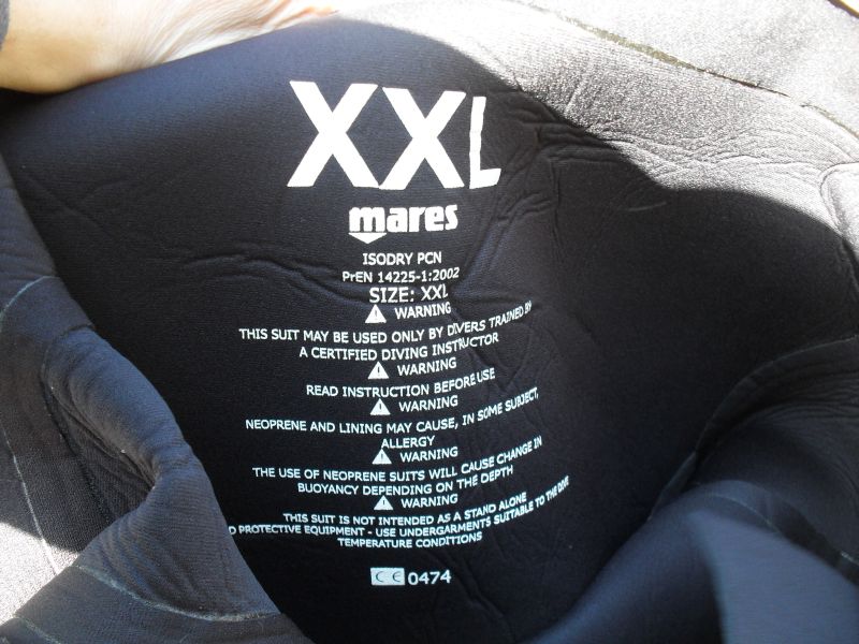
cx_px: 430
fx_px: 943
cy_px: 322
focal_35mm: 38
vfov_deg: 37.7
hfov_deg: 49.0
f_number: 2.8
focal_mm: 6.3
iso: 100
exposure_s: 1/30
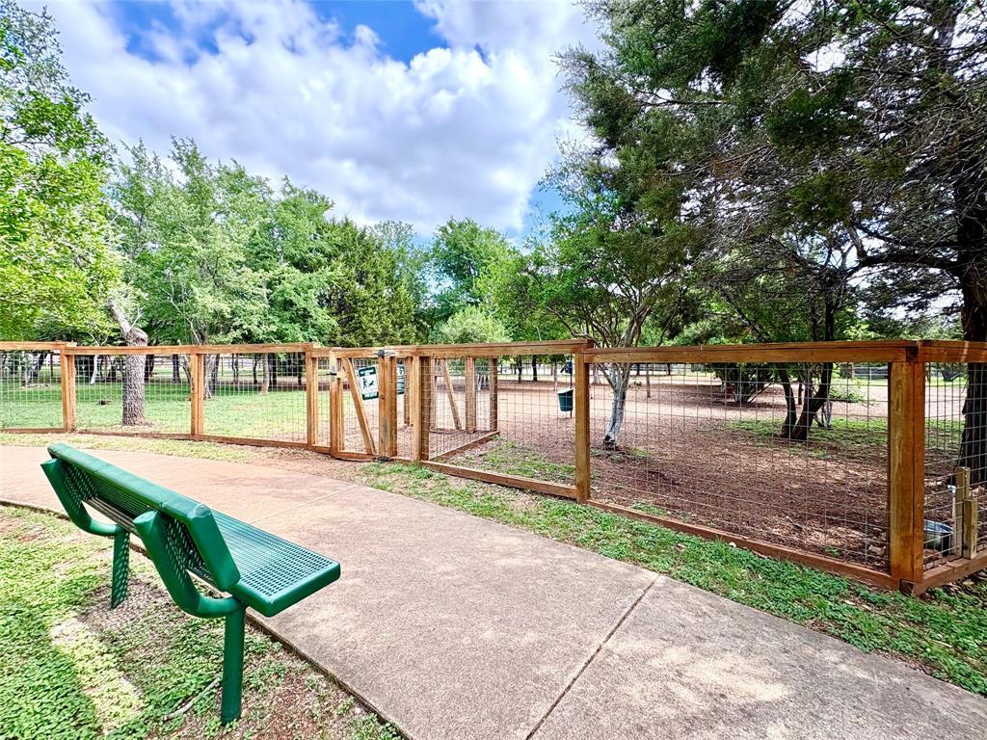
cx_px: 494
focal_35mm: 14
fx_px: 399
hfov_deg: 102.1
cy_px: 370
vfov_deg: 85.7
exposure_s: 1/392
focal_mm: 2.22
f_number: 2.2
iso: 64
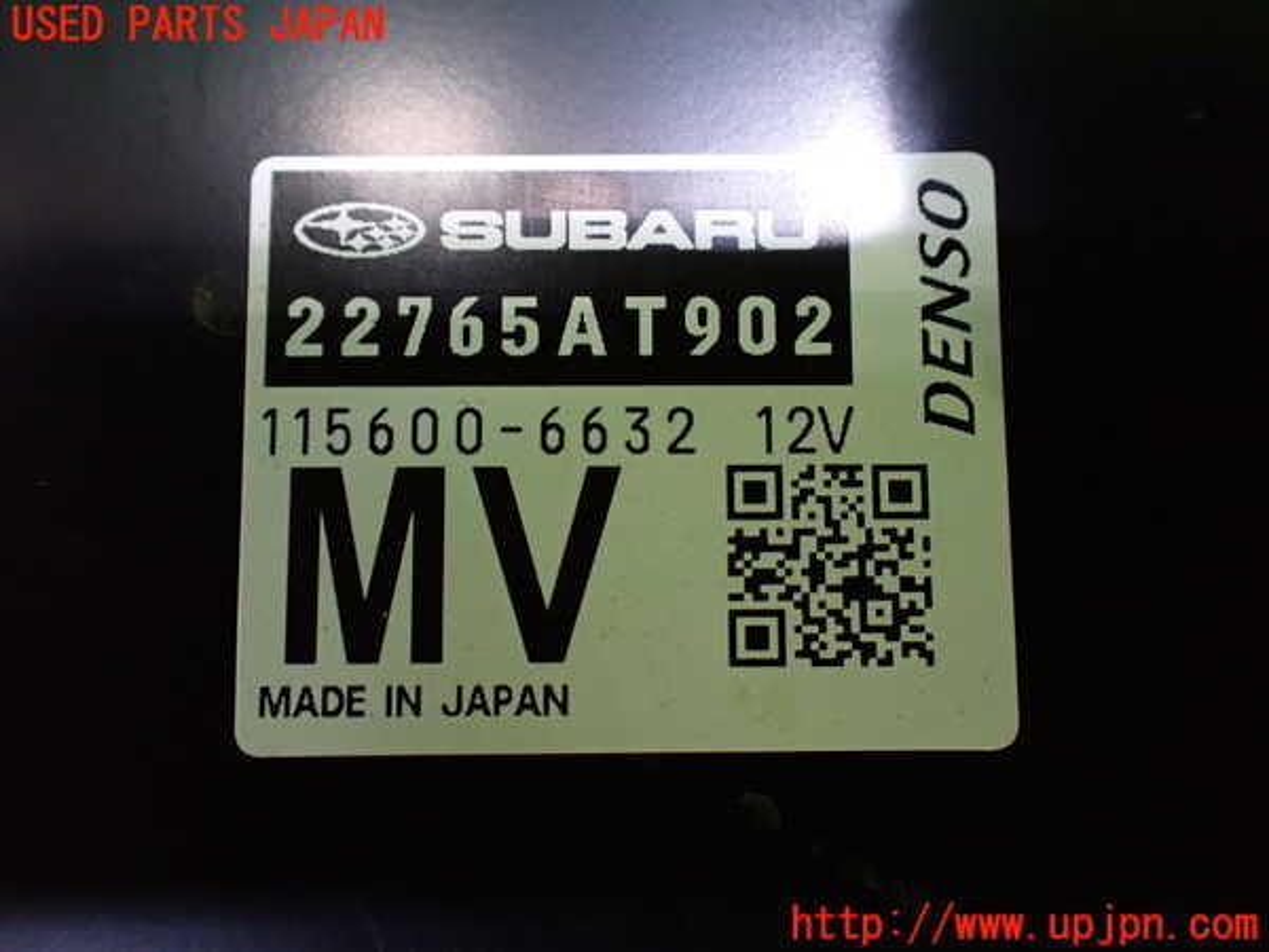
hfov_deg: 60.0
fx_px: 1100
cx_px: 634
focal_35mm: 30
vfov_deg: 46.8
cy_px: 476
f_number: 2.3
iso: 800
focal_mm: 5.4
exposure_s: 1/30
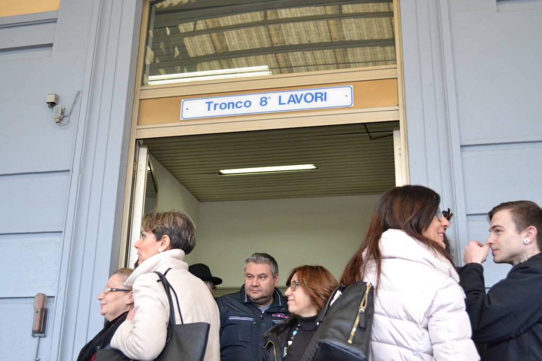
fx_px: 655
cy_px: 180
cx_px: 271
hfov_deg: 45.0
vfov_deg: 30.8
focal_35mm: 44
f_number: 4.5
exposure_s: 1/125
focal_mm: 29
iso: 1600
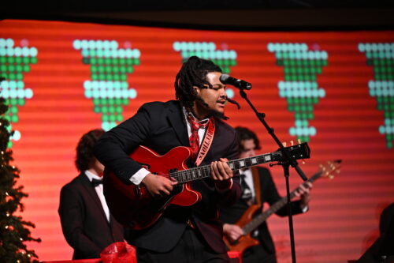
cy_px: 132
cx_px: 197
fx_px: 1477
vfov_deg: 10.2
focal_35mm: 135
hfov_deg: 15.2
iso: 1250
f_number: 2.8
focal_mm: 135
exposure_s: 1/200
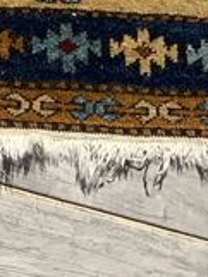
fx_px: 1440
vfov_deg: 9.2
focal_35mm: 180
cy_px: -499
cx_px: -237
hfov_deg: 7.8
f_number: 1.8
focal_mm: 3
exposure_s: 1/2427
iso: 20
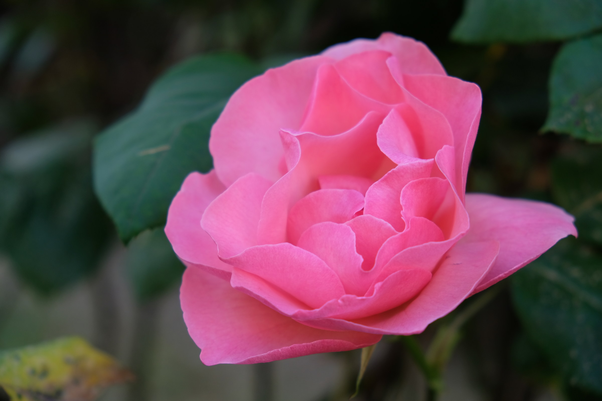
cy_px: 200
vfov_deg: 16.5
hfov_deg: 24.5
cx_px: 301
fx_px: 1388
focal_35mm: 83
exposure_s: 1/125
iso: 200
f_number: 4
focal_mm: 55
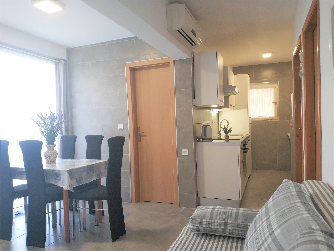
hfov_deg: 56.8
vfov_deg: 44.2
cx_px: 167
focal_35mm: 32
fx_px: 309
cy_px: 126
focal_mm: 4.5
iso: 188
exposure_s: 1/25
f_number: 2
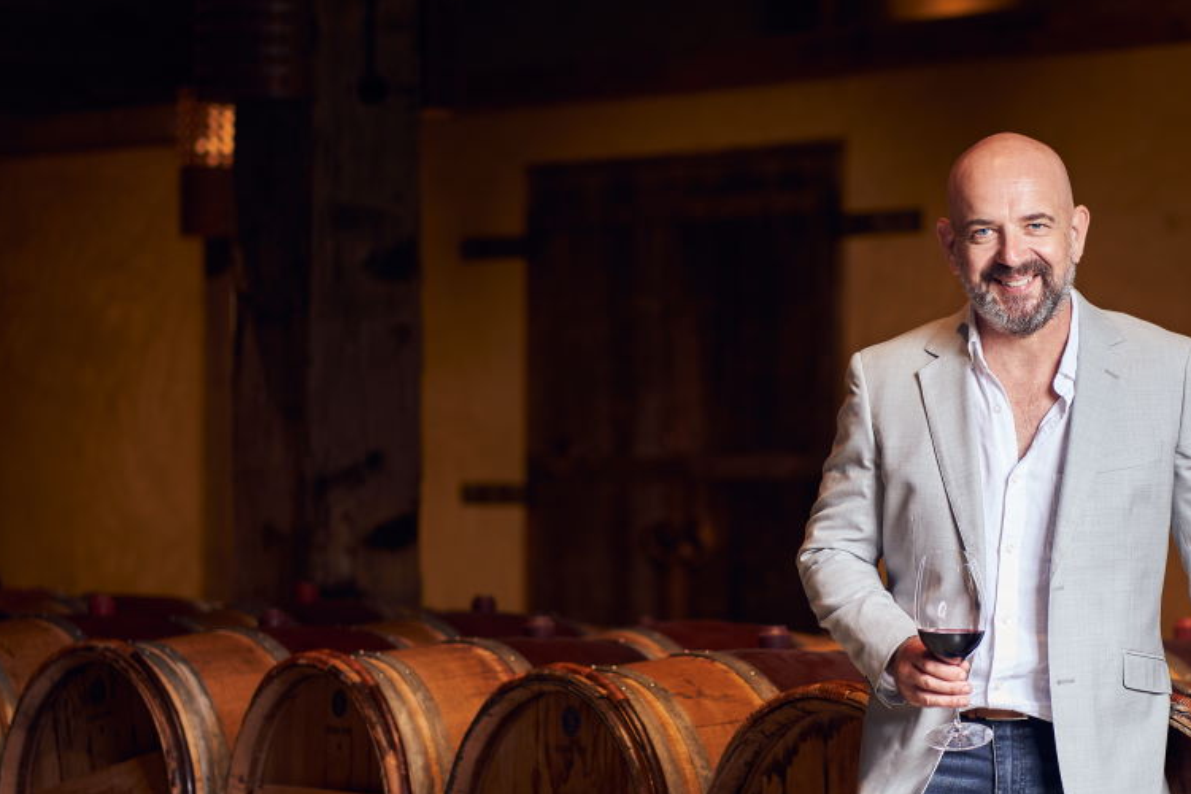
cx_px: 784
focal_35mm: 136
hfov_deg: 15.1
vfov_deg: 10.1
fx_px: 4499
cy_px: 534
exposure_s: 1/60
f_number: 2.5
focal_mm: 85
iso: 200
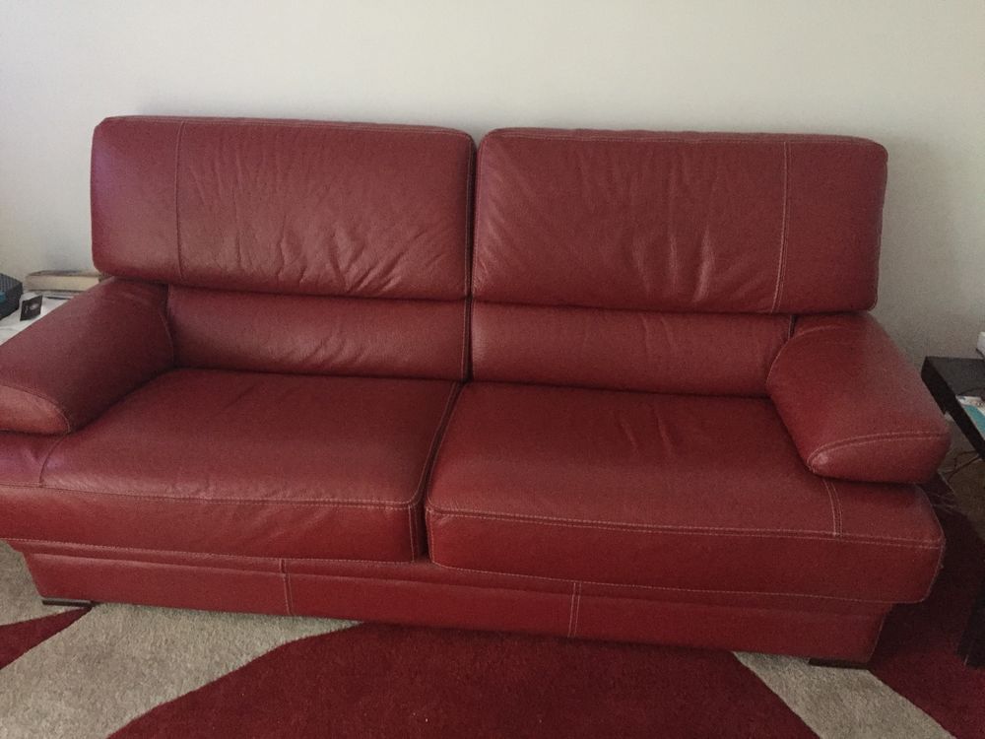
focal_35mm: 29
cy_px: 370
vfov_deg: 48.2
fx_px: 825
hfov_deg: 61.7
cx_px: 492
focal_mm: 4.15
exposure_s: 1/17
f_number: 2.2
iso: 400
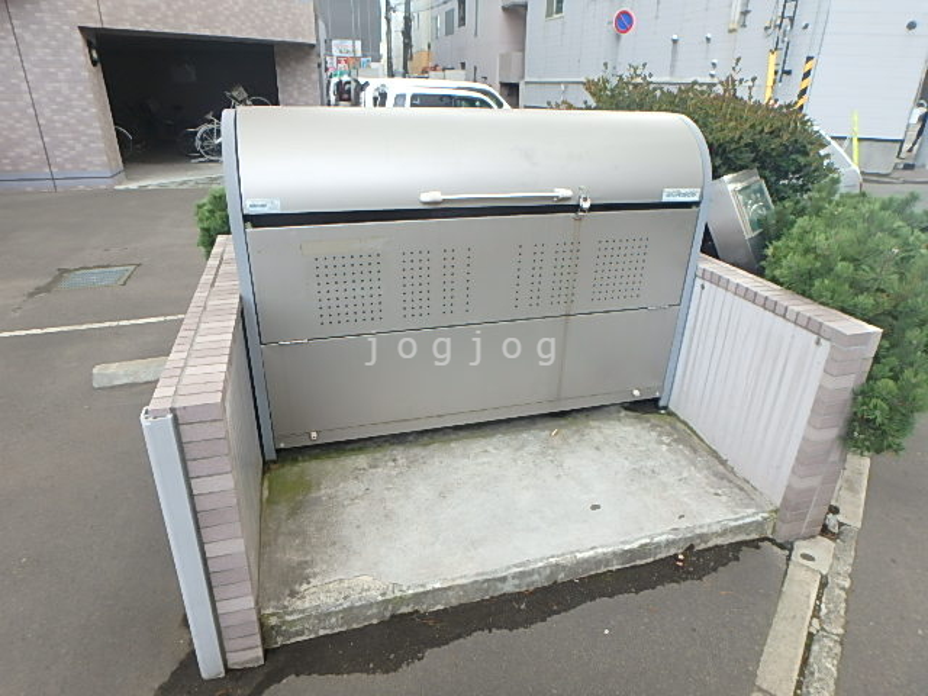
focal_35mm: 21
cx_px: 464
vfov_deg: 63.4
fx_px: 563
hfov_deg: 79.0
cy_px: 348
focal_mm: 3.7
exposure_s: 1/80
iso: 125
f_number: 3.5
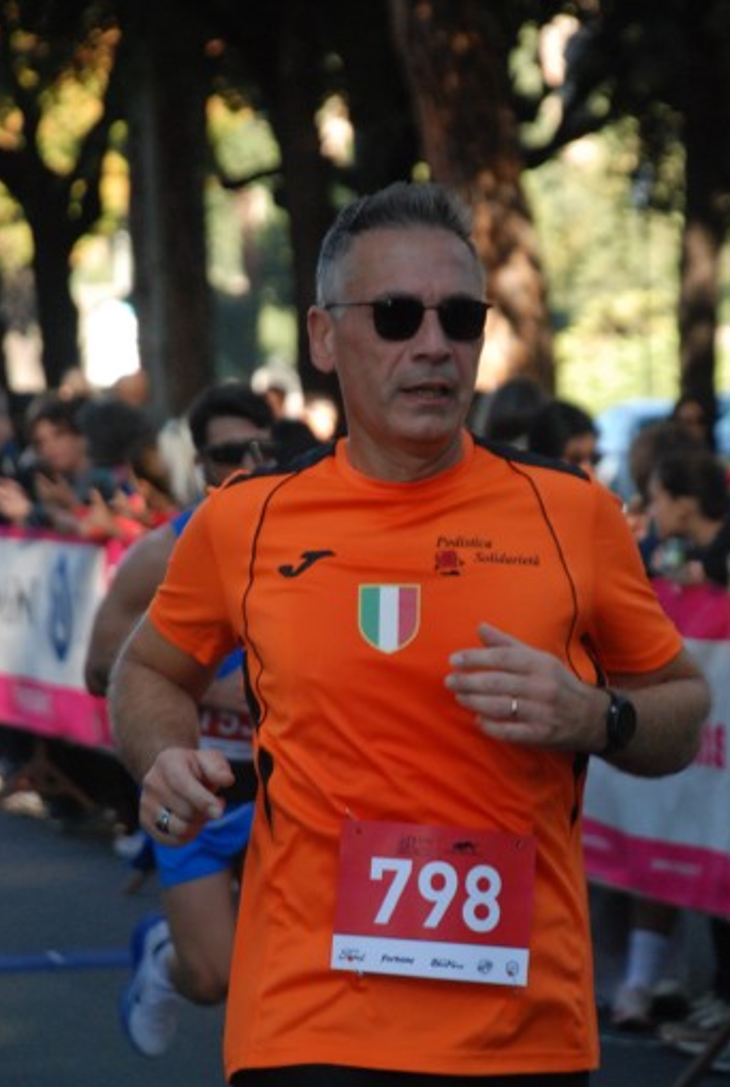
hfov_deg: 6.5
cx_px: 422
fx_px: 6413
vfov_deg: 9.7
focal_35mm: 212
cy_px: 606
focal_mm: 120
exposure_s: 1/400
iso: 1000
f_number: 5.6
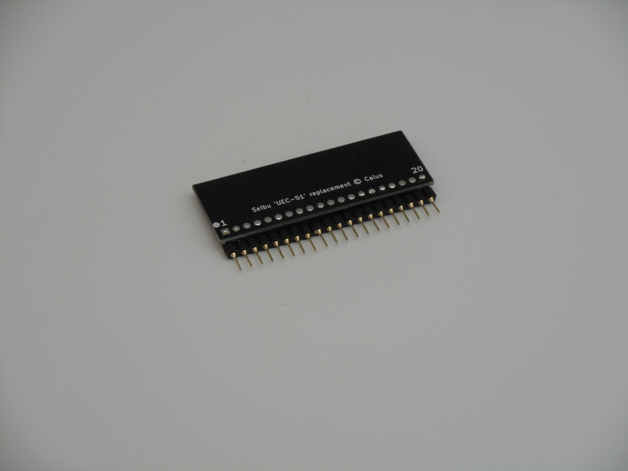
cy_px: 236
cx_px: 314
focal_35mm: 102
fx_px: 1850
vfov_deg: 14.5
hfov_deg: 19.3
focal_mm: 18.2
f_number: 5.8
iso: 100
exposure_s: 1/60
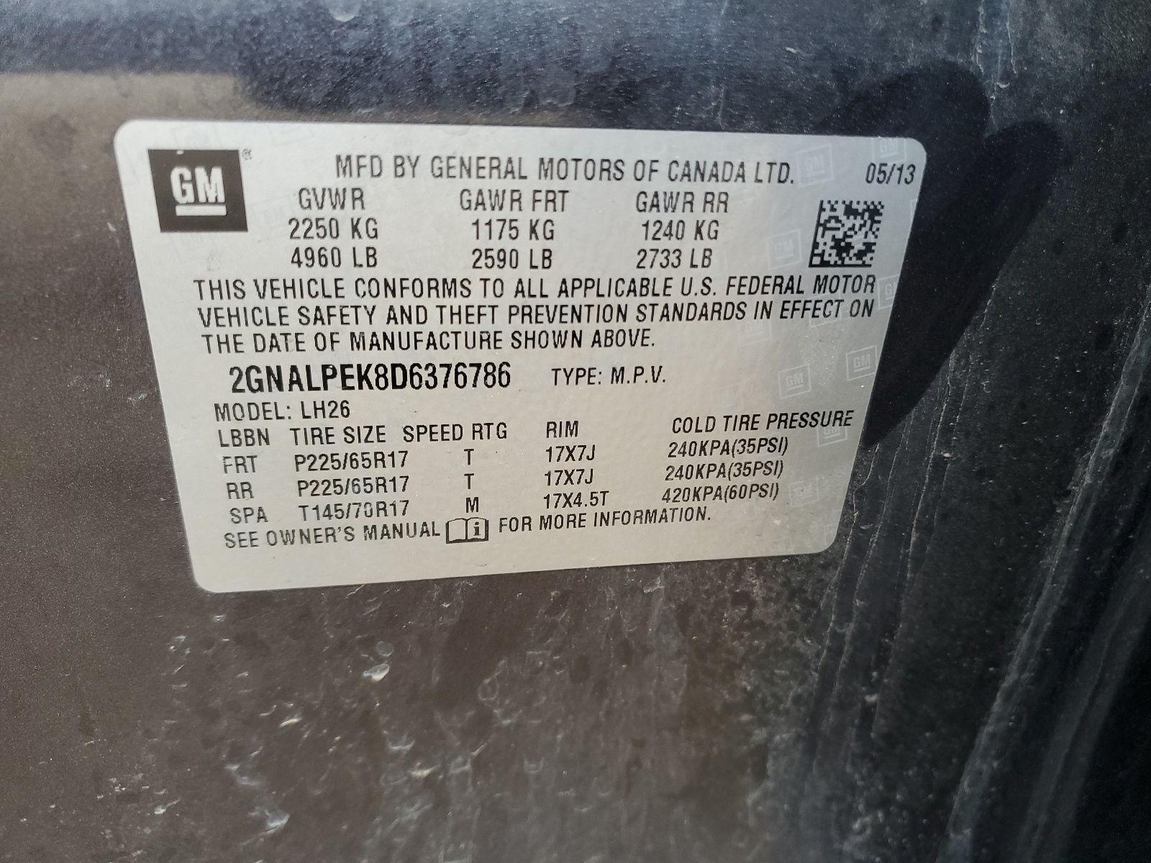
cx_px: 576
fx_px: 865
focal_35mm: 26
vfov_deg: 53.1
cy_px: 432
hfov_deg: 67.3
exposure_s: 1/60.2
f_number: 1.5
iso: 77
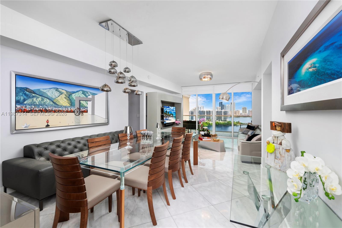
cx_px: 171
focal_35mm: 16
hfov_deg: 96.7
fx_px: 152
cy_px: 114
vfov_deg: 73.7
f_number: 8
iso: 320
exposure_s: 1/100
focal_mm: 16
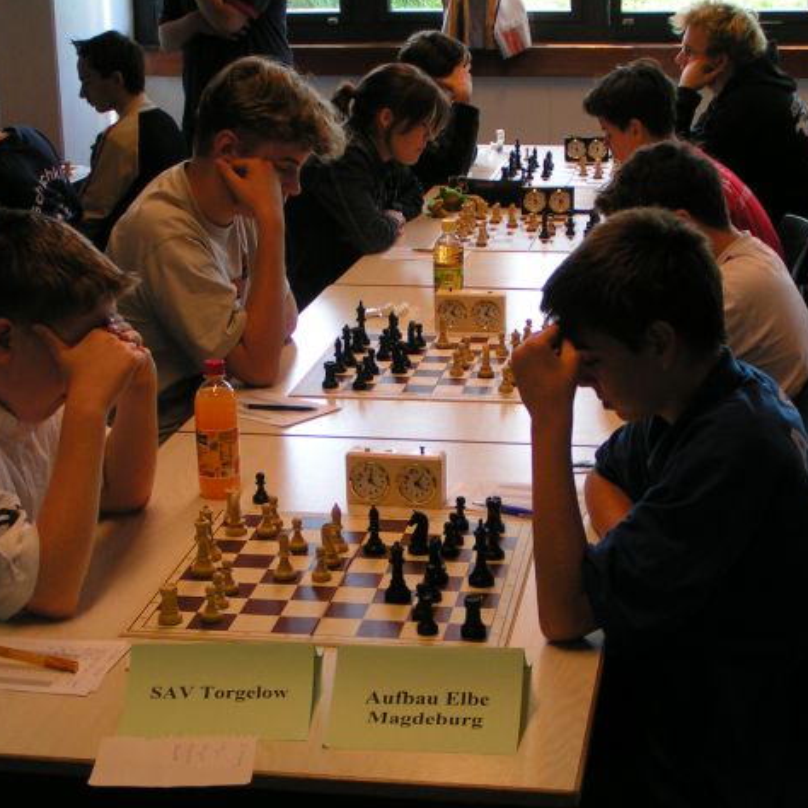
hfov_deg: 25.4
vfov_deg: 25.4
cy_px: 401
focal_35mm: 68
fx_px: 1796
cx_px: 418
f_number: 4
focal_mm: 8.7
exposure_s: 1/80
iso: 50
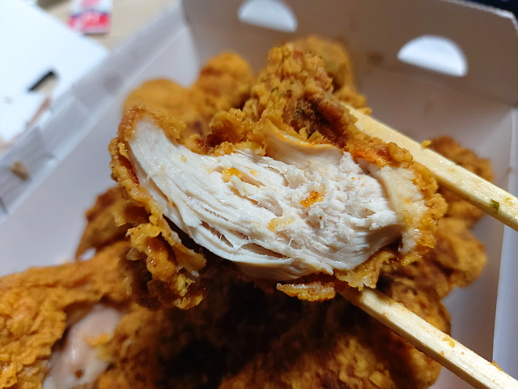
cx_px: 259
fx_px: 374
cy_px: 194
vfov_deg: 54.9
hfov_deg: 69.4
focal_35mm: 25
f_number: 2
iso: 200
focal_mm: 4.58
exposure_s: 1/40
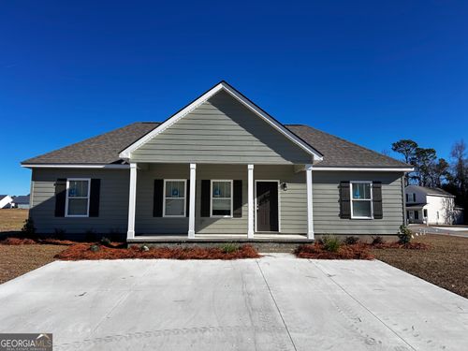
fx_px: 352
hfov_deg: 67.3
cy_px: 176
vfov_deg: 53.1
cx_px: 234
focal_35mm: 26
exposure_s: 1/1266
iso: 50
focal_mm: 5.7
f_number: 1.5
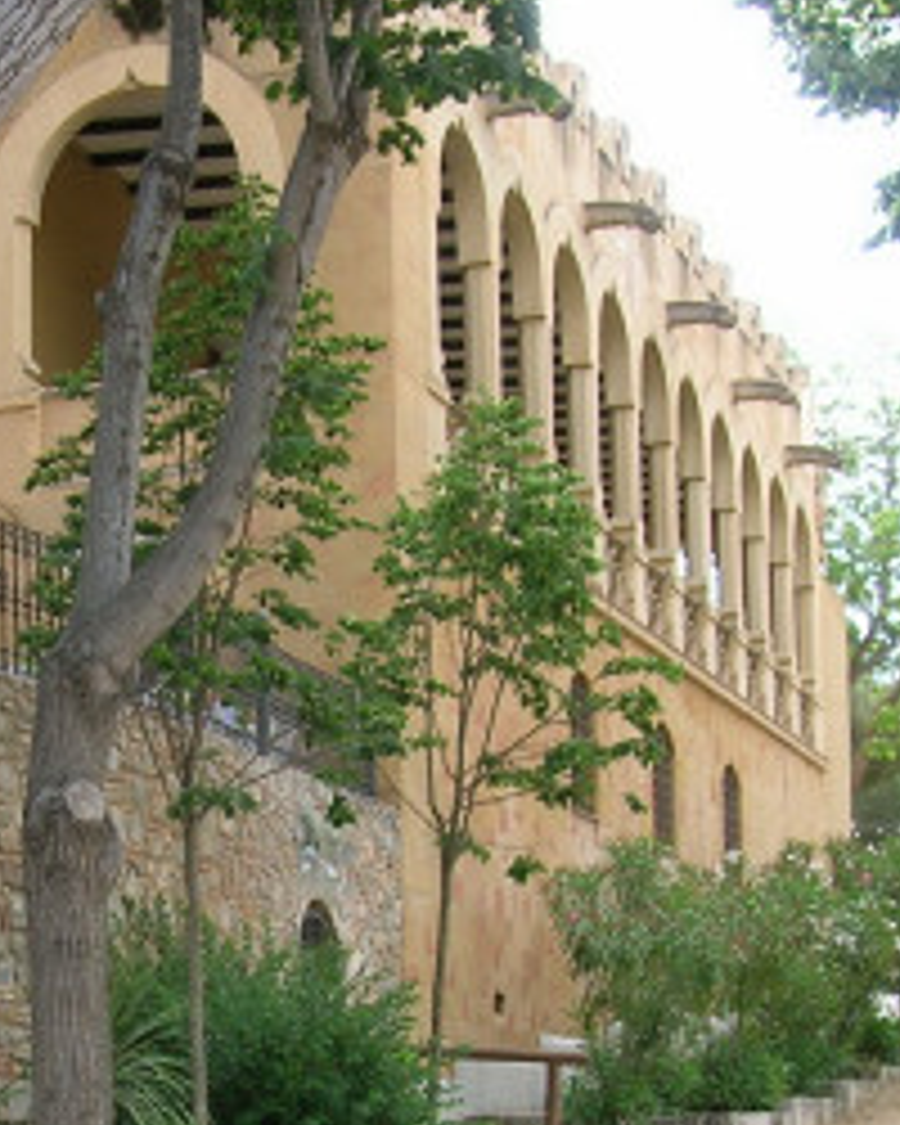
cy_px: 943
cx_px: 117
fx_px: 2830
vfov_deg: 22.1
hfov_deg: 17.8
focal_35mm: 85
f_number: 4.9
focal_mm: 5.7
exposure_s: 1/57
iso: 50
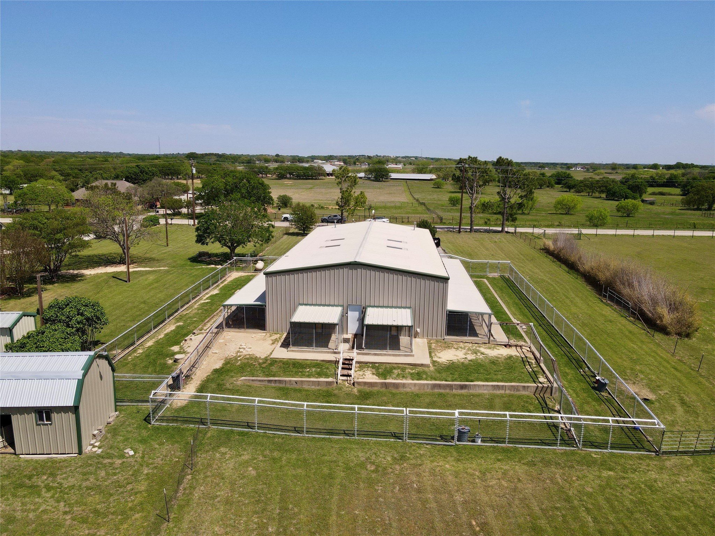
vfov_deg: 56.8
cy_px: 268
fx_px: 496
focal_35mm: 24
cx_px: 358
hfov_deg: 71.6
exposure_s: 1/1000
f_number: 2.8
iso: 100
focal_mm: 4.5
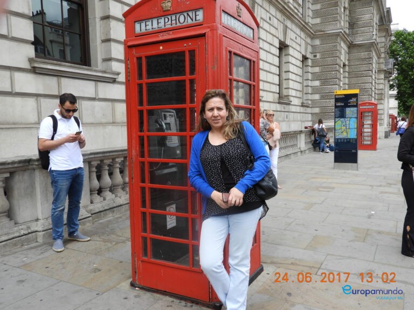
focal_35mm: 30
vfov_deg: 46.8
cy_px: 155
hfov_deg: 60.0
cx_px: 207
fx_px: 359
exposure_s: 1/400
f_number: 3.5
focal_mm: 5.4
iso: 100
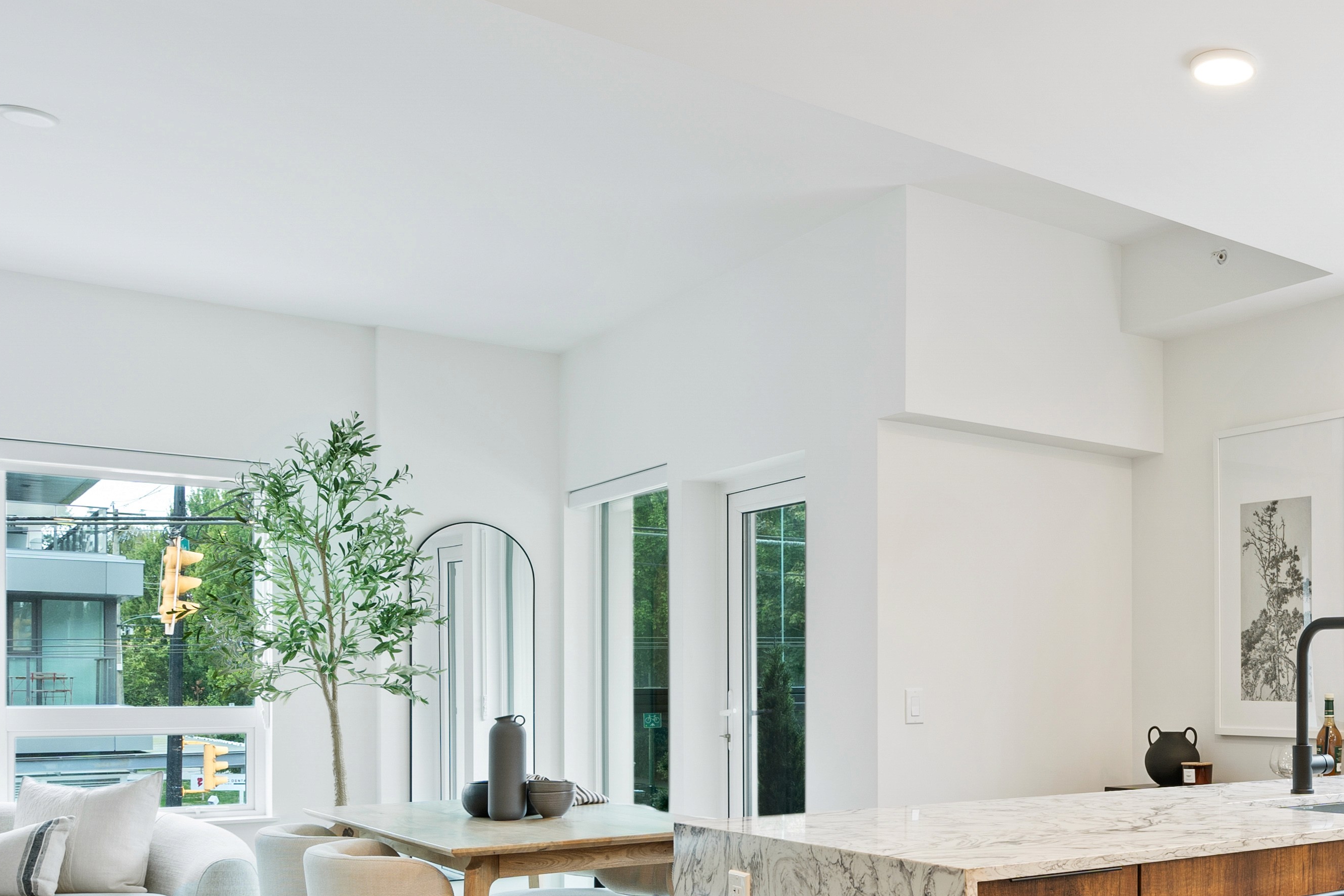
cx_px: 1190
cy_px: 700
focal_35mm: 36
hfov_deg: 48.1
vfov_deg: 35.8
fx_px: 1344
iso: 100
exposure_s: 1/1.25
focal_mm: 16
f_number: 8
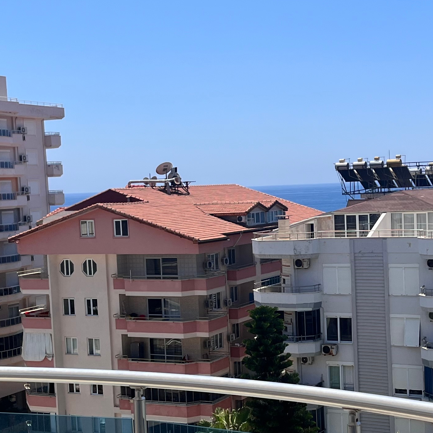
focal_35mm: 66
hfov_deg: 26.0
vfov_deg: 26.0
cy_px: 260
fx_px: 934
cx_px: 283
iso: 50
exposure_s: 1/4484
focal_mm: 5.1
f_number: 1.6
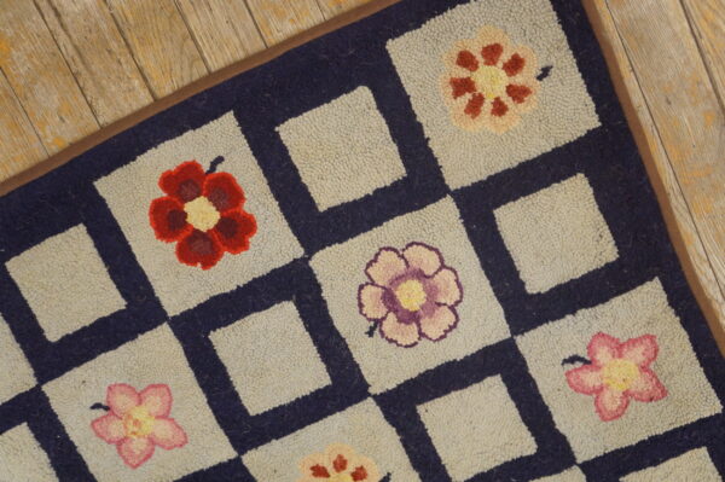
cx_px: 362
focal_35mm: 33
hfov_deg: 57.3
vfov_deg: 39.9
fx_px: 664
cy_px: 241
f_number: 4
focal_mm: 22
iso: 1250
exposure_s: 1/60
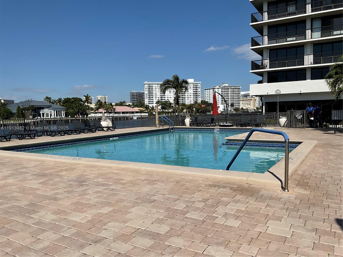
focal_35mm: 29
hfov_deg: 61.7
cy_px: 128
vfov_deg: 48.2
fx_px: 287
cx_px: 172
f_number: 1.8
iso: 16
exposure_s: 1/4785
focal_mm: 3
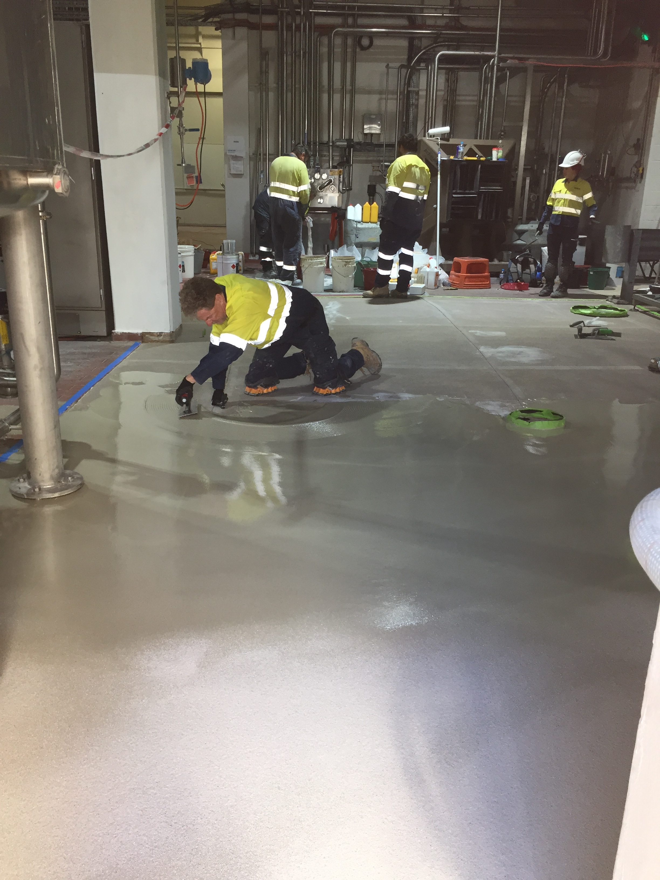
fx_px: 737
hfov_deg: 48.2
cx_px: 330
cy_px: 440
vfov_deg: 61.7
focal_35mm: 29
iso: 32
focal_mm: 4.15
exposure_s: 1/33
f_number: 2.2
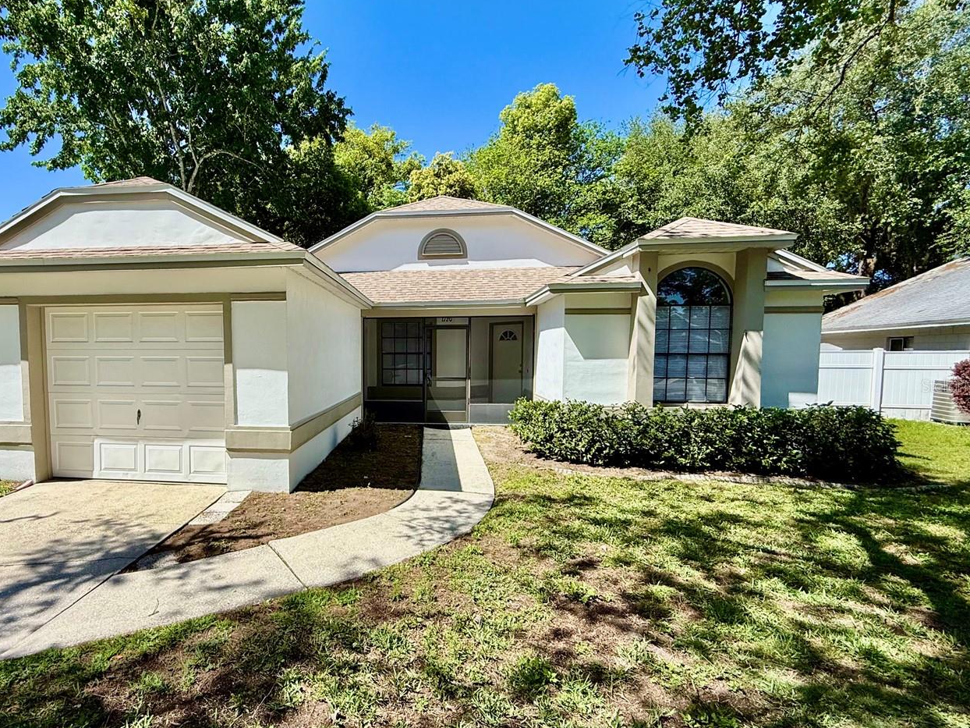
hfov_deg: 86.2
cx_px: 371
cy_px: 385
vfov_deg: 71.5
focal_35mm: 18
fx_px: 504
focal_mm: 2.22
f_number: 2.2
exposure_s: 1/1698
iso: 50
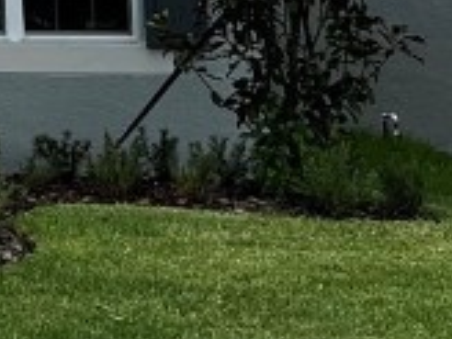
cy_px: -281
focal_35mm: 162
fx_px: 2115
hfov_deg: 10.4
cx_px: -672
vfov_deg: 8.8
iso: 50
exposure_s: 1/4831
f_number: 1.5
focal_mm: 5.7
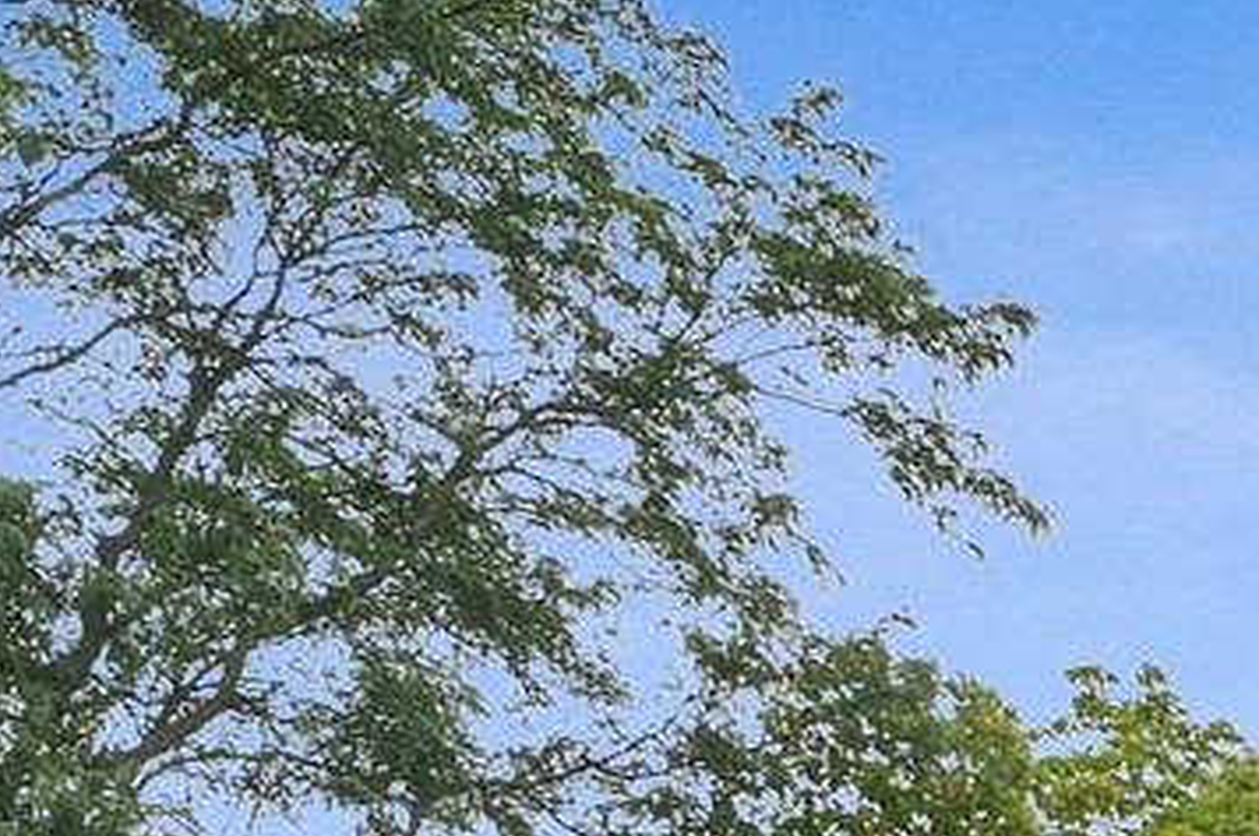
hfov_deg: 13.7
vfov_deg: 9.5
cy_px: 1785
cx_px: 2324
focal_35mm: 132
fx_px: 4610
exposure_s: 1/320
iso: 200
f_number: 8
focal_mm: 29
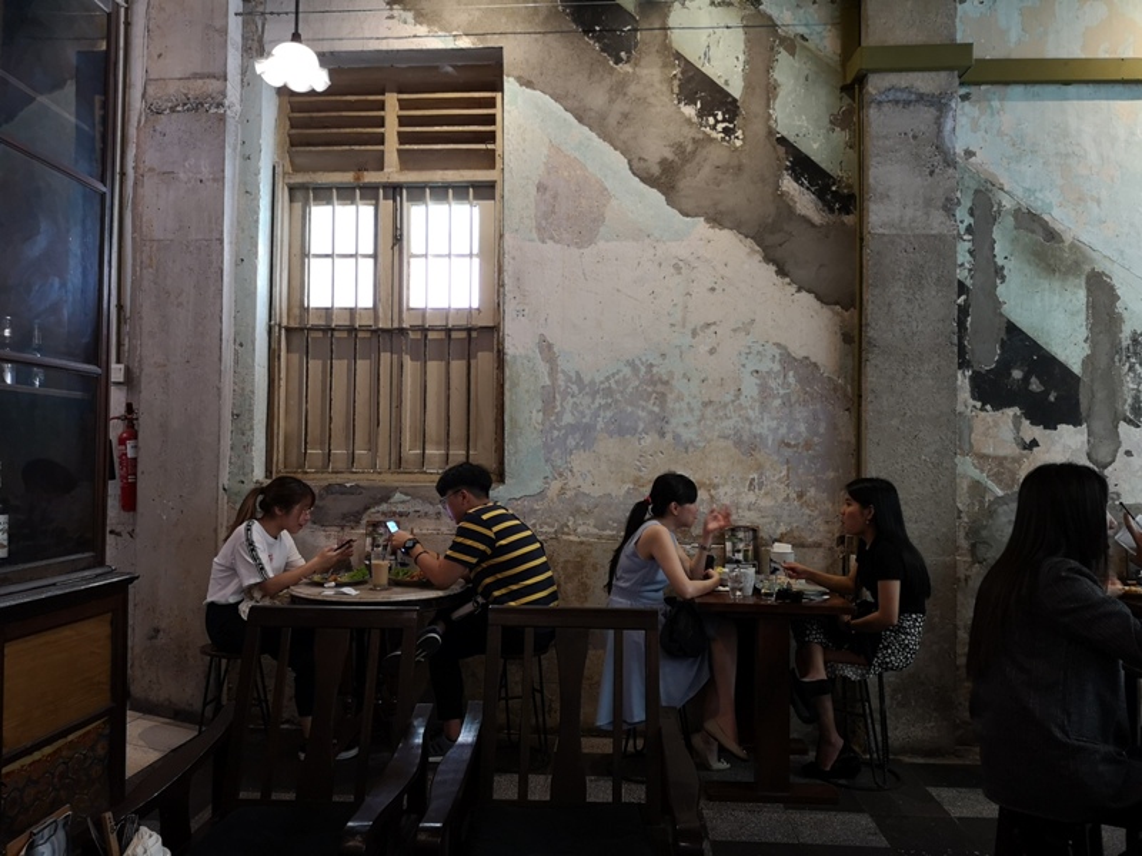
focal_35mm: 27
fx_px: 891
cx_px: 571
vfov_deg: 51.4
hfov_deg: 65.3
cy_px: 428
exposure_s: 1/33.3
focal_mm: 3.95
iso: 400
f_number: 1.8
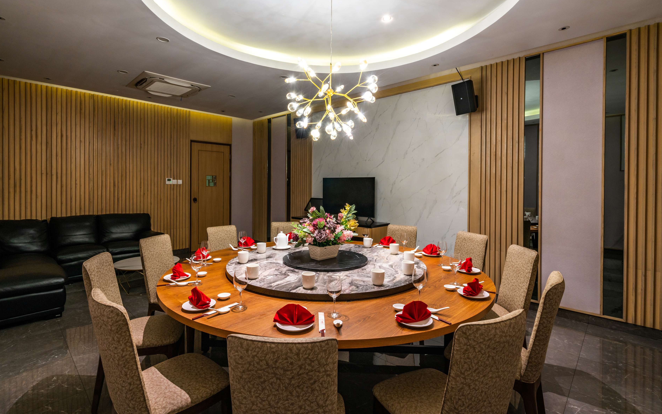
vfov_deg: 67.9
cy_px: 189
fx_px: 307
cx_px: 324
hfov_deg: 94.4
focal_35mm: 17
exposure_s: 1/1.25
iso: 80
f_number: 13
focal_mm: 16
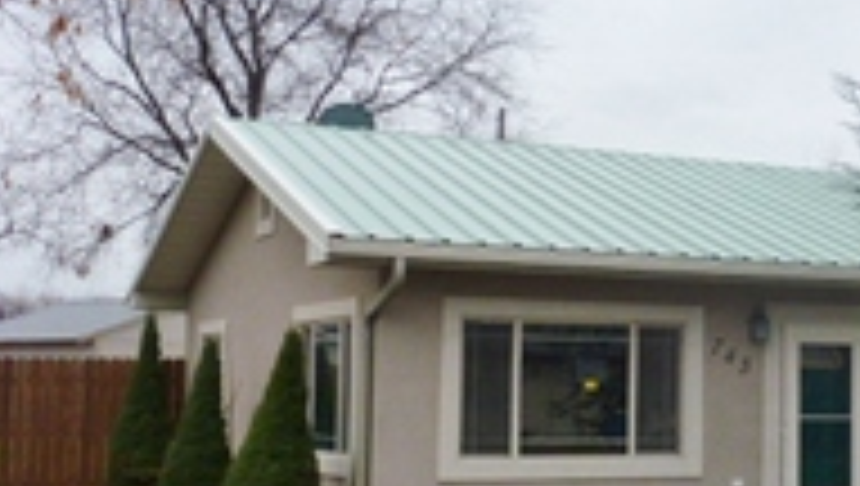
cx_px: 774
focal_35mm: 71
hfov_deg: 28.6
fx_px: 1621
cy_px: 252
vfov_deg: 17.1
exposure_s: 1/60
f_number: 3.7
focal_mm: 6.4
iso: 200
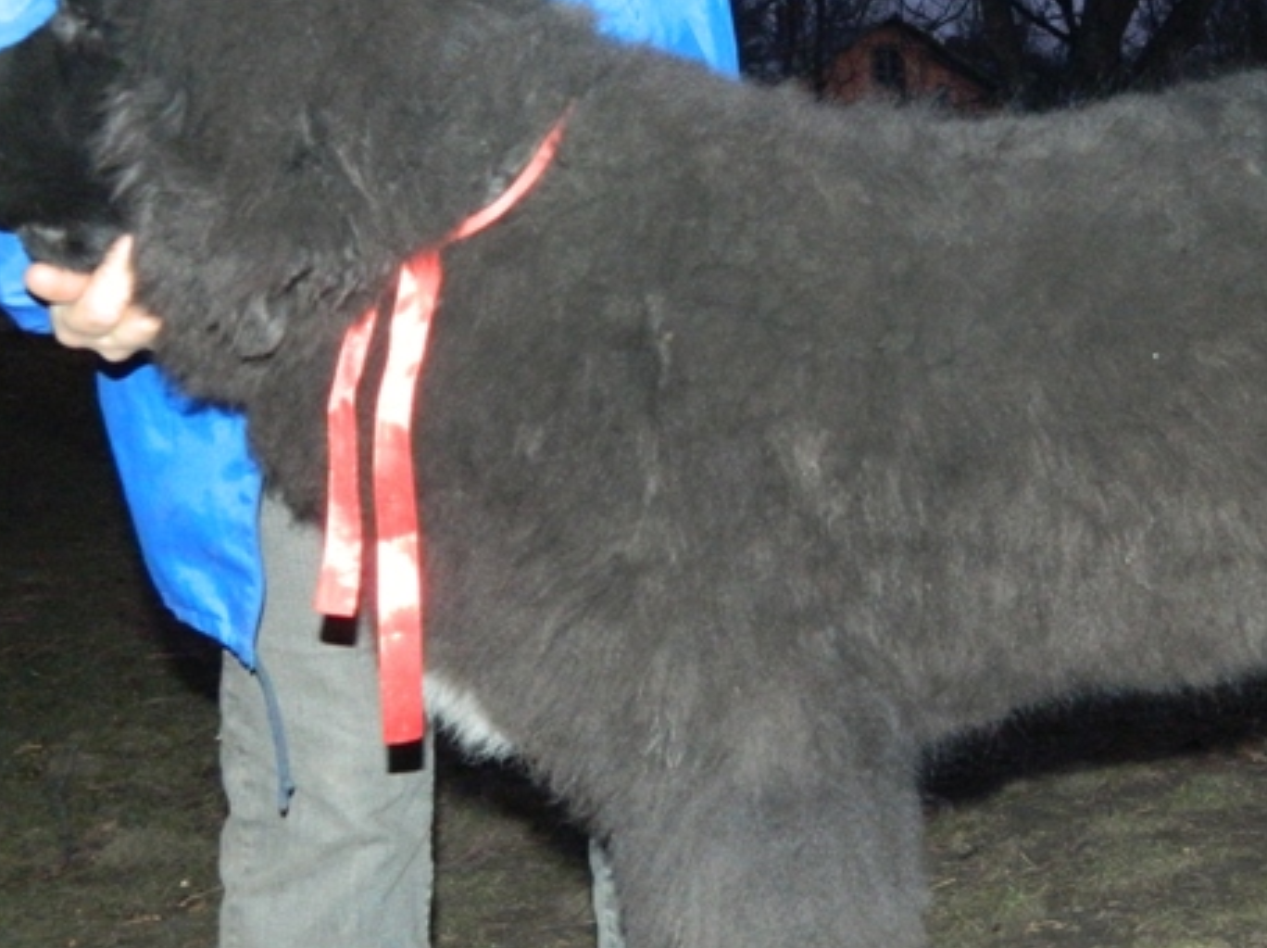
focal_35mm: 70
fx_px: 2559
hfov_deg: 27.3
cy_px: 496
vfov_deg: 21.0
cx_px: 992
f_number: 3.5
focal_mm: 7.3
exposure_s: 1/40
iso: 500
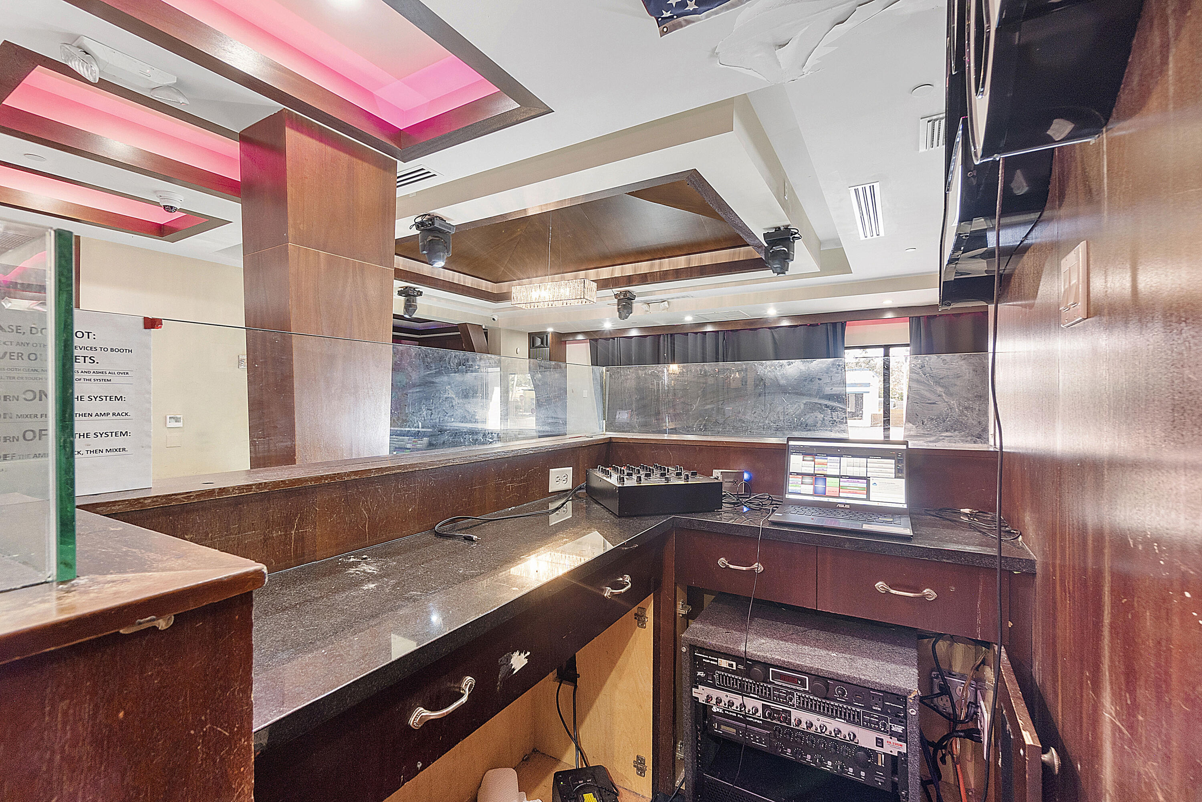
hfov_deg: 100.4
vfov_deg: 77.3
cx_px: 601
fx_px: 501
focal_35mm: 15
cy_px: 401
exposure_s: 1/1.25
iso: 250
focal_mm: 10
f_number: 8
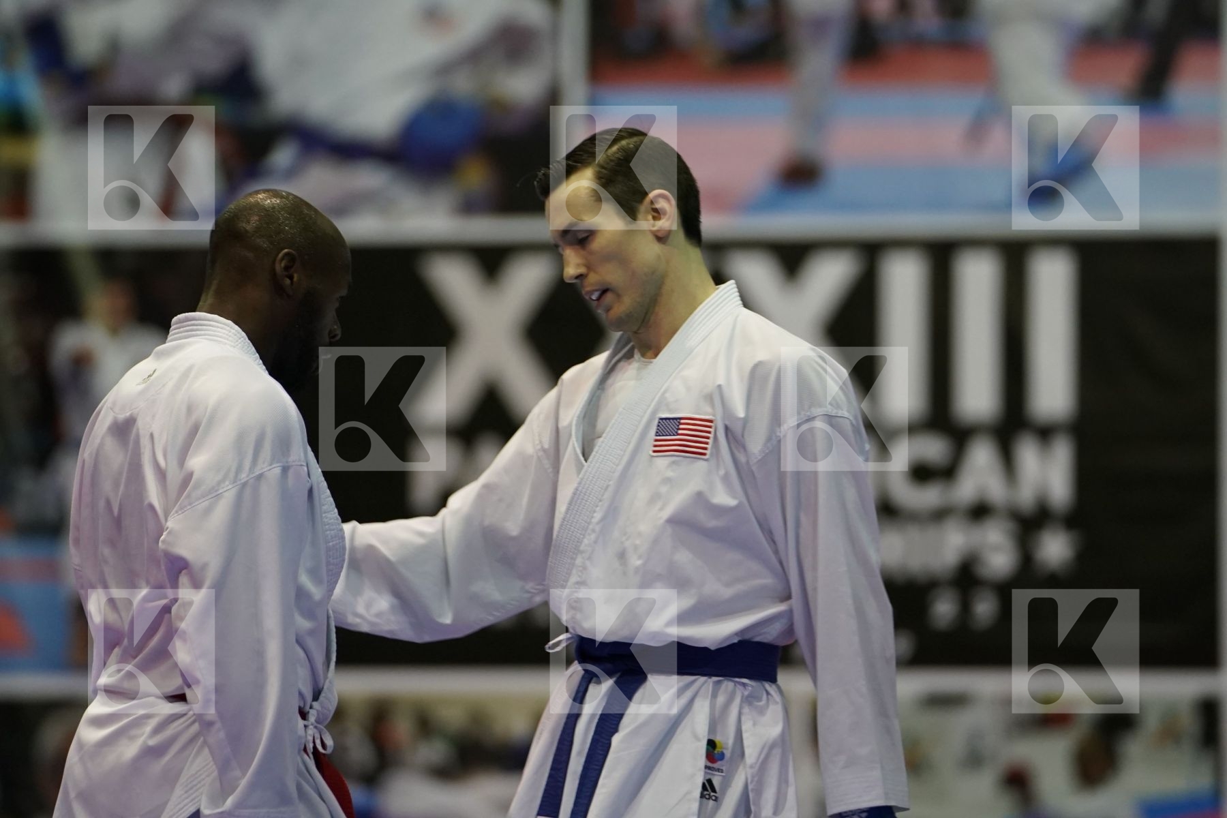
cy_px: 409
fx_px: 8997
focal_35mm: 264
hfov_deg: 7.8
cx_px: 614
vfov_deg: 5.2
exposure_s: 1/250
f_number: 2.8
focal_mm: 176
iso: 2000
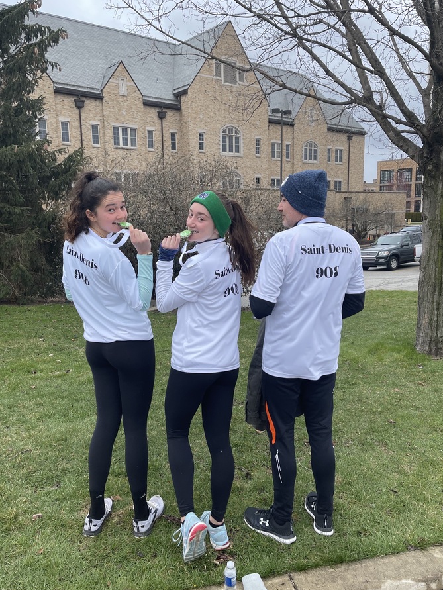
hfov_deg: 49.8
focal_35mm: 28
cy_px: 290
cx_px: 217
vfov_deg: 63.4
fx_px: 477
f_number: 1.6
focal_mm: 5.1
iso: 32
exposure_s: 1/1420
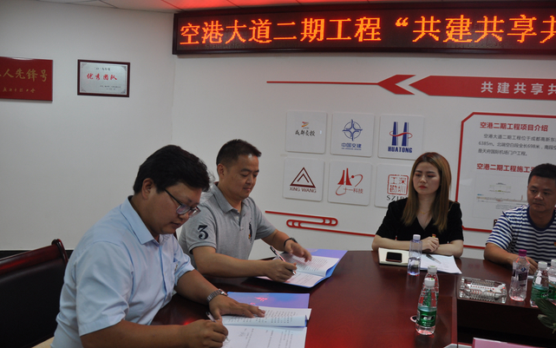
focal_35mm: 30
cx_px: 294
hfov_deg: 62.8
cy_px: 177
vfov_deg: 41.9
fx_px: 455
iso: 500
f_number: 4
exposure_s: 1/60
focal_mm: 18
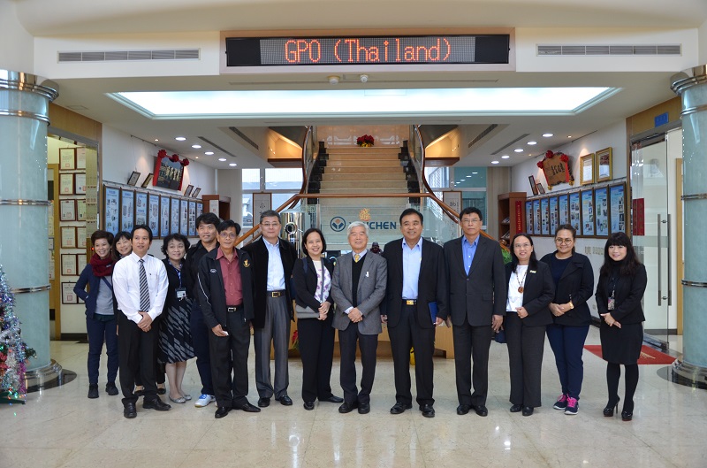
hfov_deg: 59.6
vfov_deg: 41.5
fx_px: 617
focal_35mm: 32
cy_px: 234
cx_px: 354
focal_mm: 21
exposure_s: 1/60
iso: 640
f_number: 4
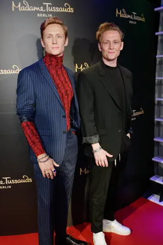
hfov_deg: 32.6
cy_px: 143
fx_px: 278
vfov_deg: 47.2
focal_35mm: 41
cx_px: 88
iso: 2500
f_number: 5
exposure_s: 1/250
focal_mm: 34
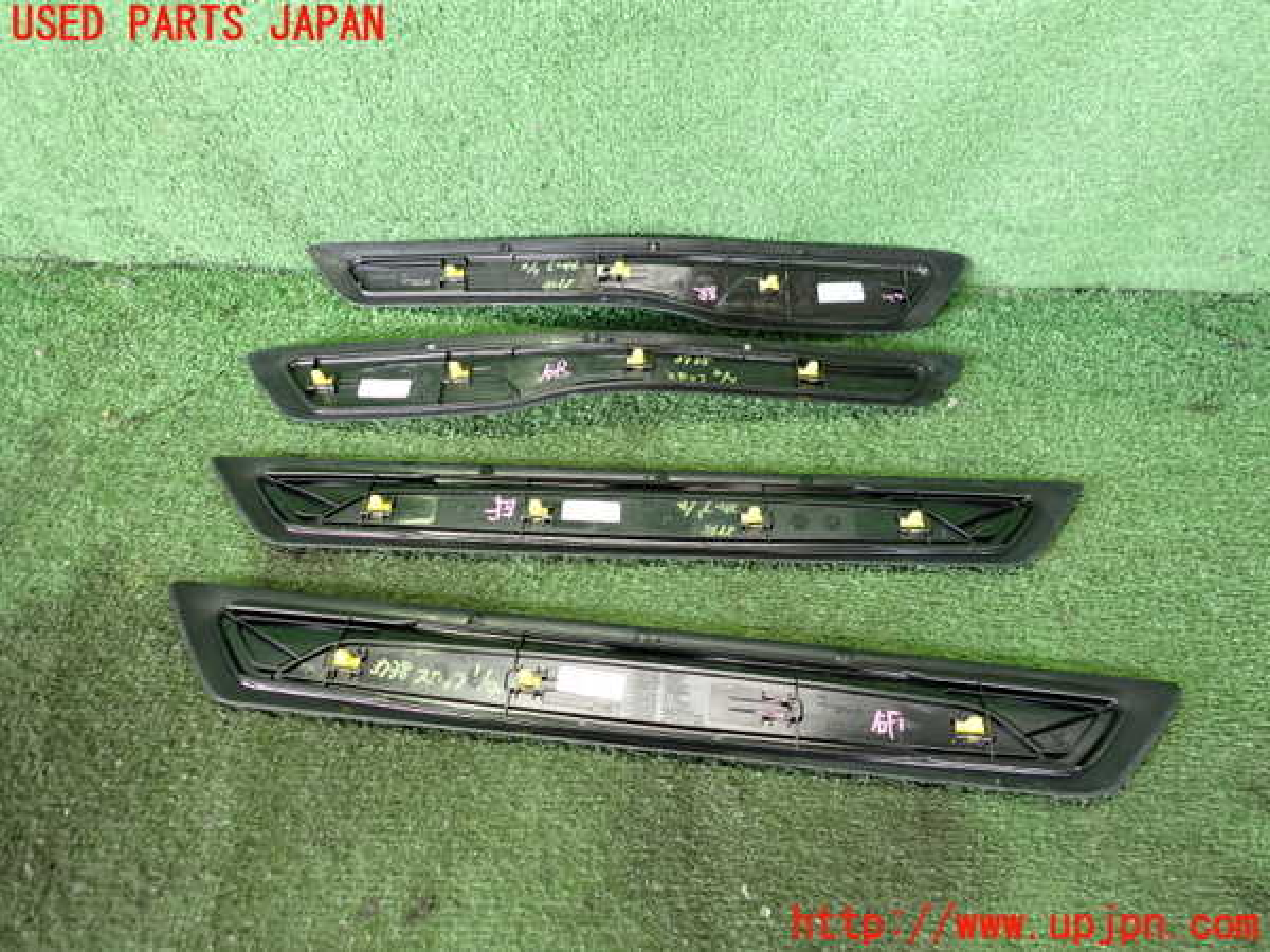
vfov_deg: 54.9
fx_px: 917
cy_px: 476
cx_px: 635
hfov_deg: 69.4
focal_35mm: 25
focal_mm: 4.5
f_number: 2
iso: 400
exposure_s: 1/30
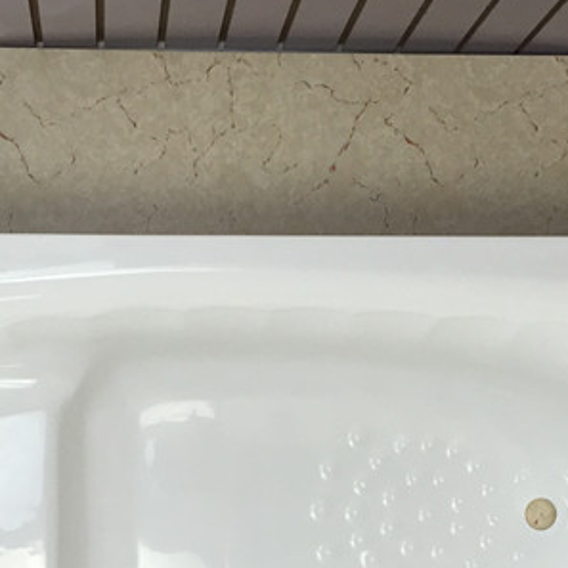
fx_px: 1281
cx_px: 229
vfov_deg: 24.3
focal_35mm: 69
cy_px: 503
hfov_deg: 25.0
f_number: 2.2
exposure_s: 1/30
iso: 40
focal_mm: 4.15
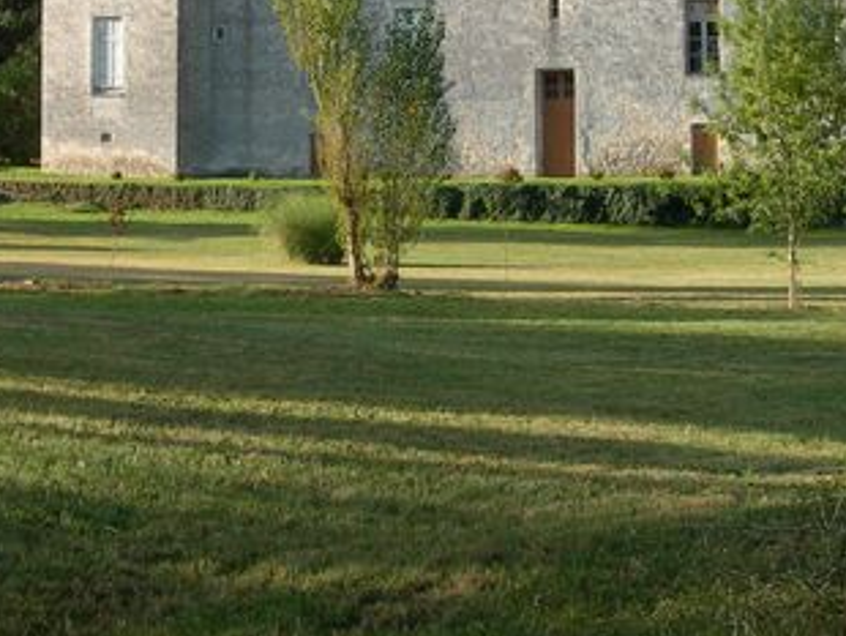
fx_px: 2397
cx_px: 287
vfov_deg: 14.9
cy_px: 16
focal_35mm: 98
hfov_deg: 20.0
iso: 50
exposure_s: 1/172
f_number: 4.8
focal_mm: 7.8
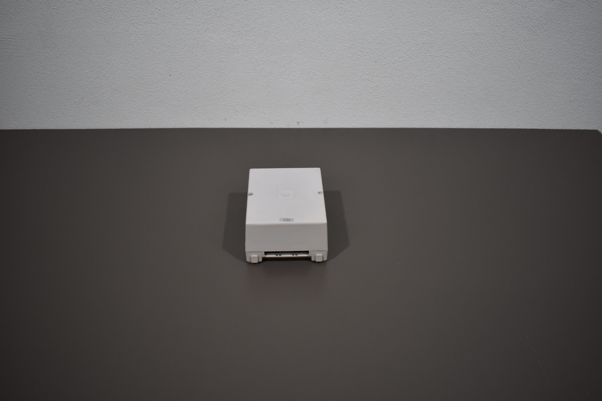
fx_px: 552
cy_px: 200
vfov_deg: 40.0
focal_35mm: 33
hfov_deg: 57.2
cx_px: 301
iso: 500
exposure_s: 1/250
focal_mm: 22
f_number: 3.8
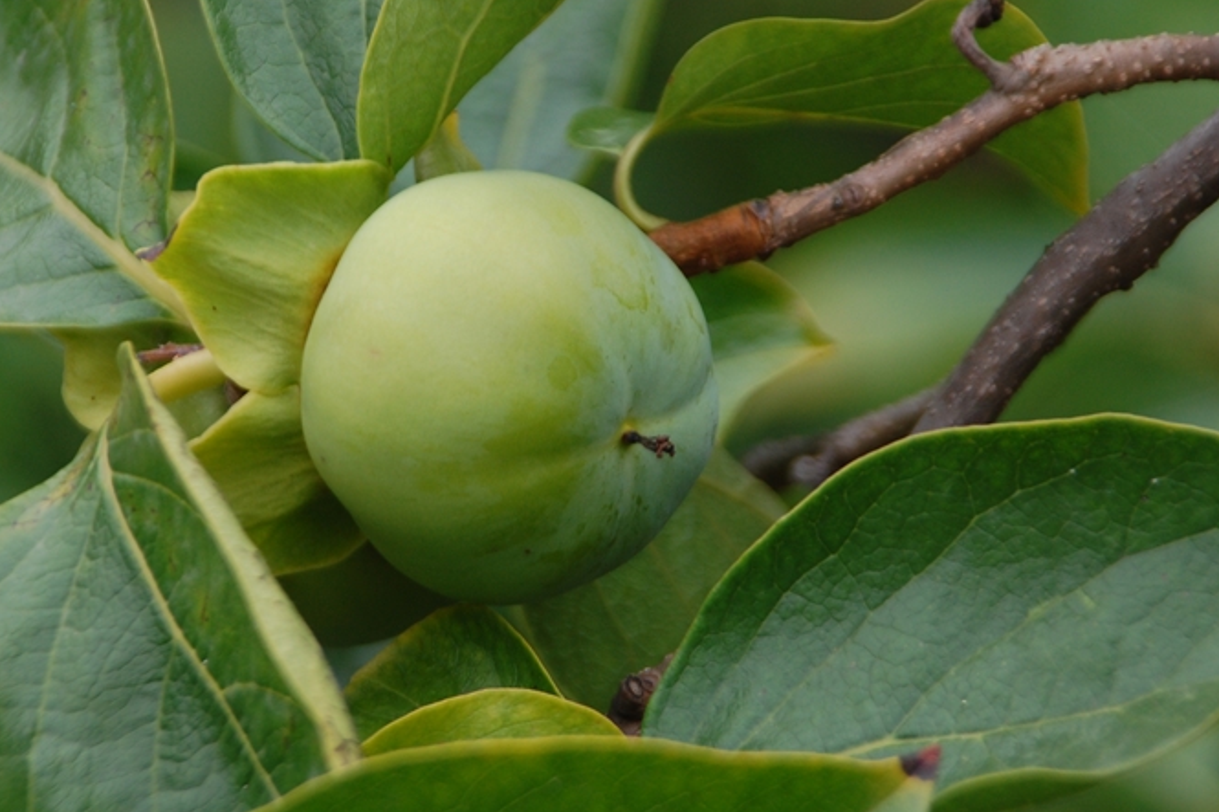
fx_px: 17907
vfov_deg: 2.6
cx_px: 570
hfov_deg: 3.9
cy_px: 344
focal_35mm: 529
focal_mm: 300
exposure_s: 1/500
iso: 400
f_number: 6.3
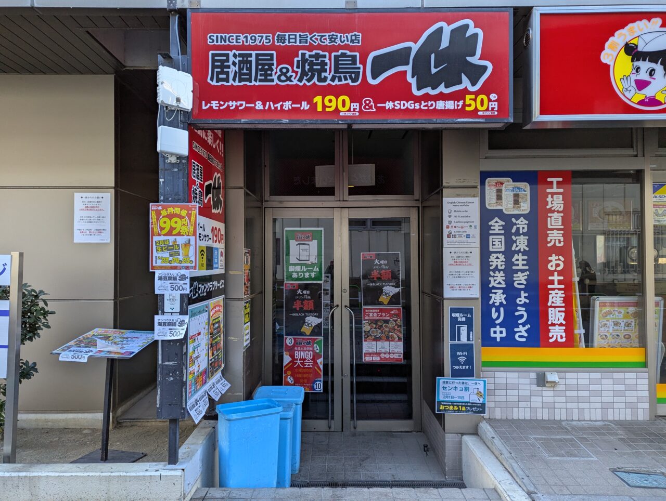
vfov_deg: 56.9
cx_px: 333
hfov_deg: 71.5
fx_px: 462
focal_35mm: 24
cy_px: 250
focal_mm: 6.81
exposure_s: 1/161
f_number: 1.85
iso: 81
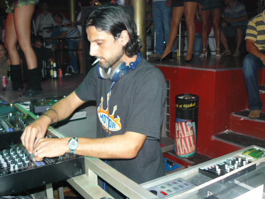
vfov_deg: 39.7
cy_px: 100
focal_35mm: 36
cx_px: 132
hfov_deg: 51.4
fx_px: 276
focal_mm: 6
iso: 160
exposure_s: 1/25
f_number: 2.8
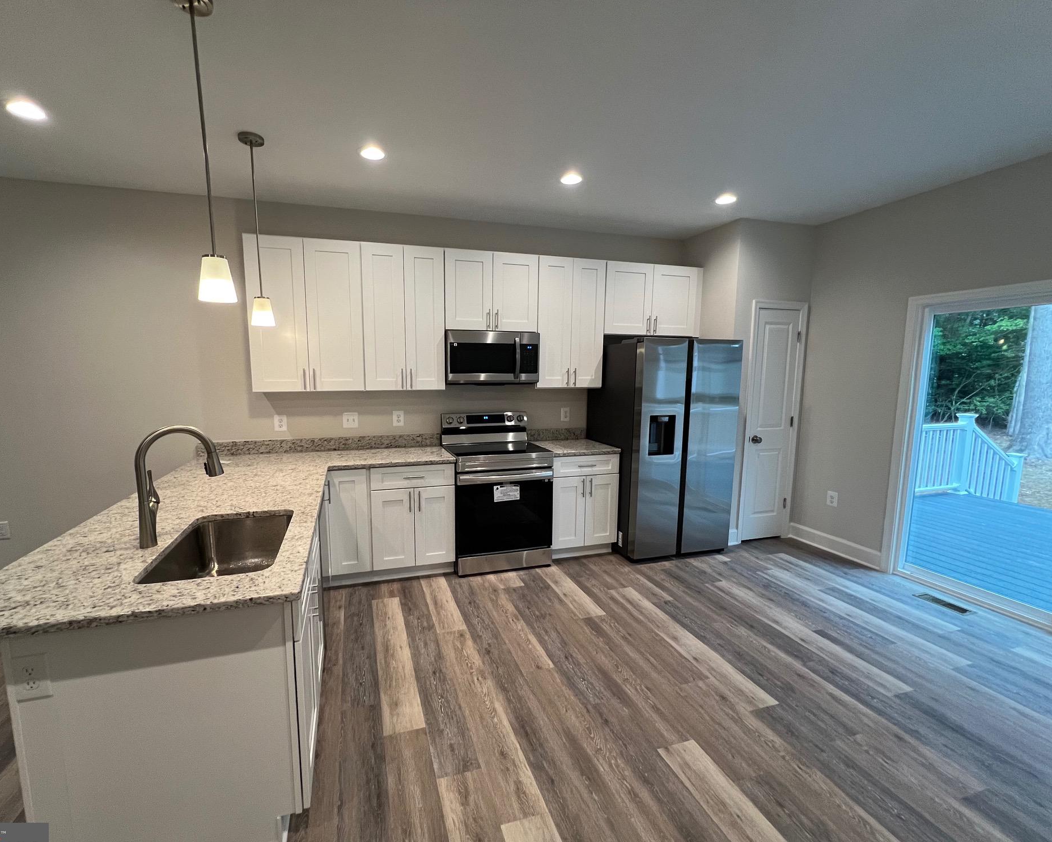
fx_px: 436
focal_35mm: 14
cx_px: 487
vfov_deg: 88.0
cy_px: 434
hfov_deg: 100.5
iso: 250
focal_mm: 1.57
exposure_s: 1/120
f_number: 1.8
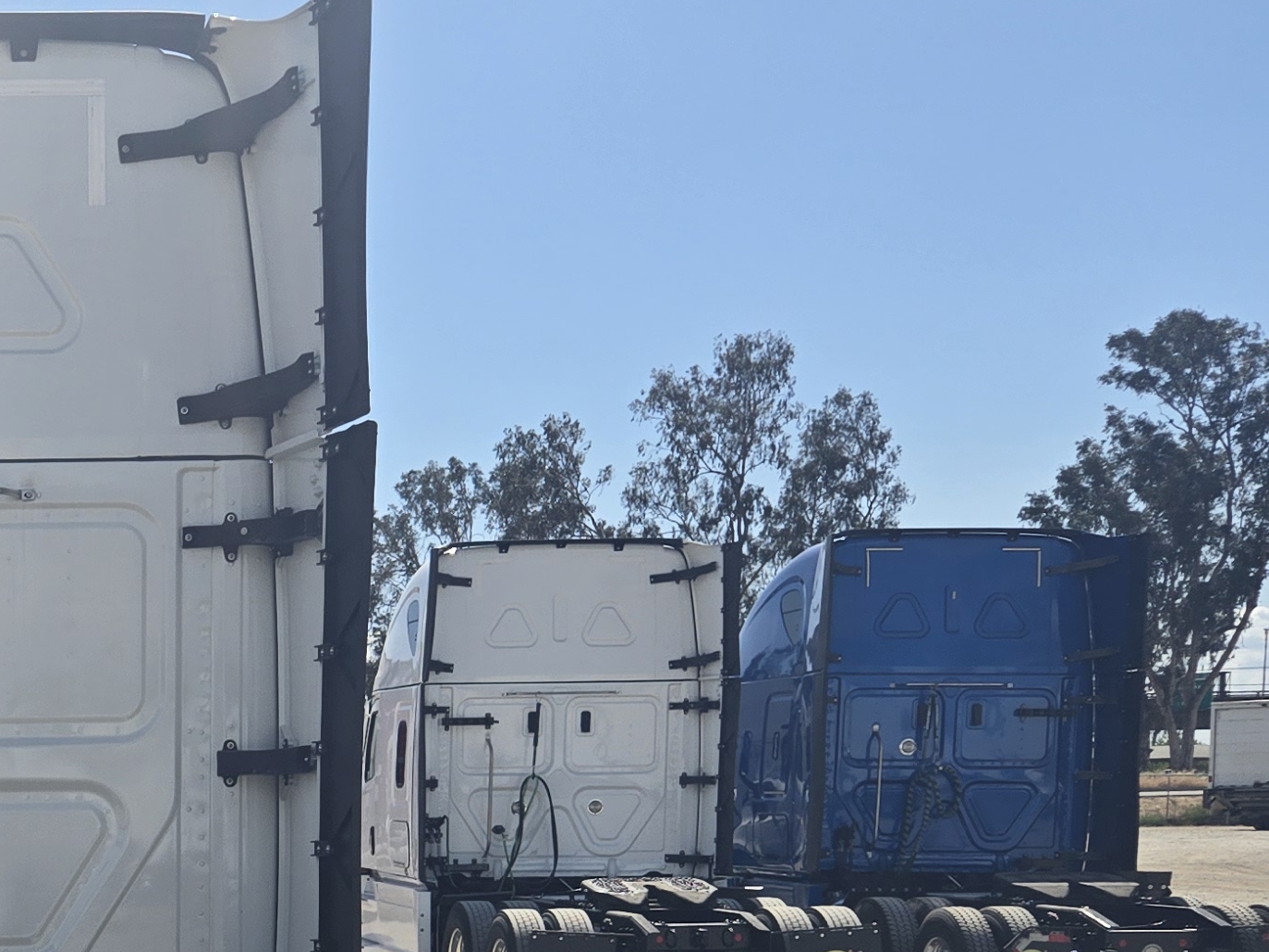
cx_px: -241
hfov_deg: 26.0
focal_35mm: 67
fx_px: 2456
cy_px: 1019
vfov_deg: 21.0
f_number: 1.8
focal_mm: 5.4
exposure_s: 1/2391
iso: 25
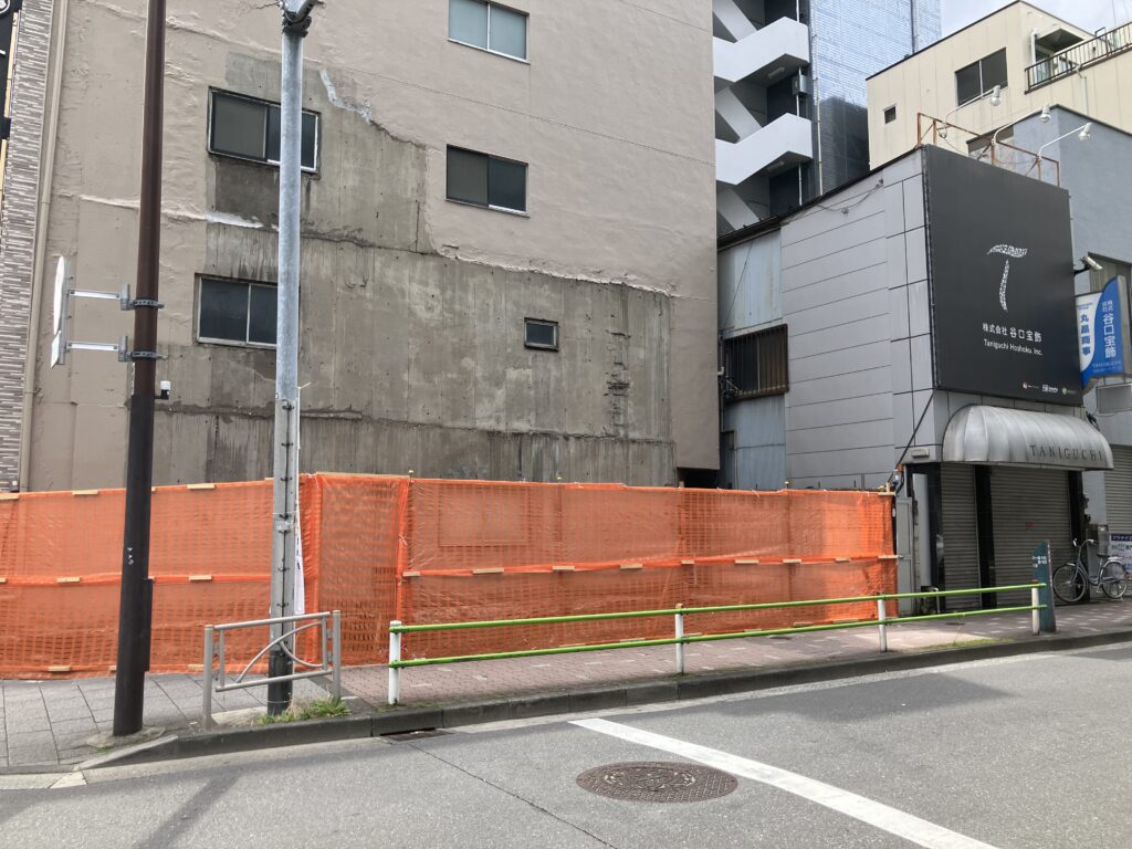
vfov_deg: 49.7
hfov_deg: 63.4
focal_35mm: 28
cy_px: 424
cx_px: 566
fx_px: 916
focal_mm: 3.99
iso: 32
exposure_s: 1/631
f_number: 1.8
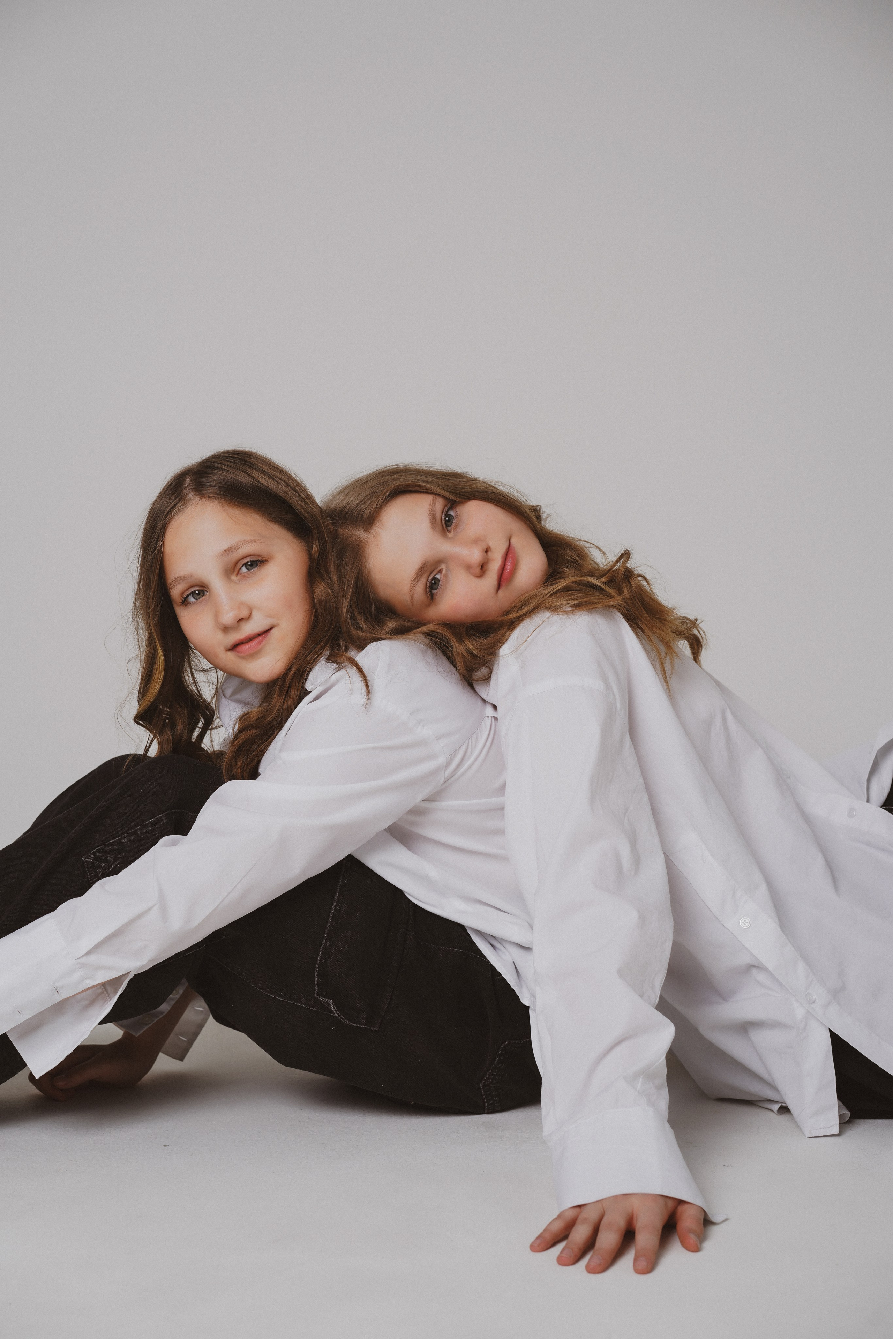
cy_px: 670
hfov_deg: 24.6
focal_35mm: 55
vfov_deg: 36.2
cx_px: 446
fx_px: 2046
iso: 100
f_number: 6.3
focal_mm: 55
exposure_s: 1/125
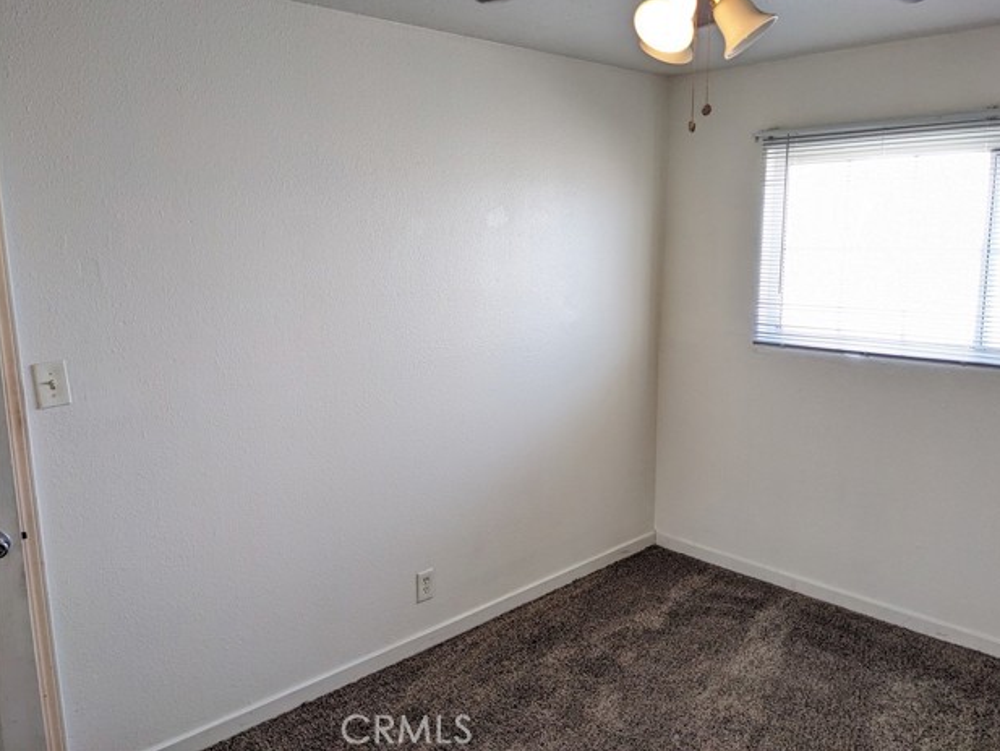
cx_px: 514
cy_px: 363
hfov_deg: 63.4
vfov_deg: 49.8
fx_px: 809
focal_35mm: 28
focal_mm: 4.38
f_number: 1.73
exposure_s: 1/120
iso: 196
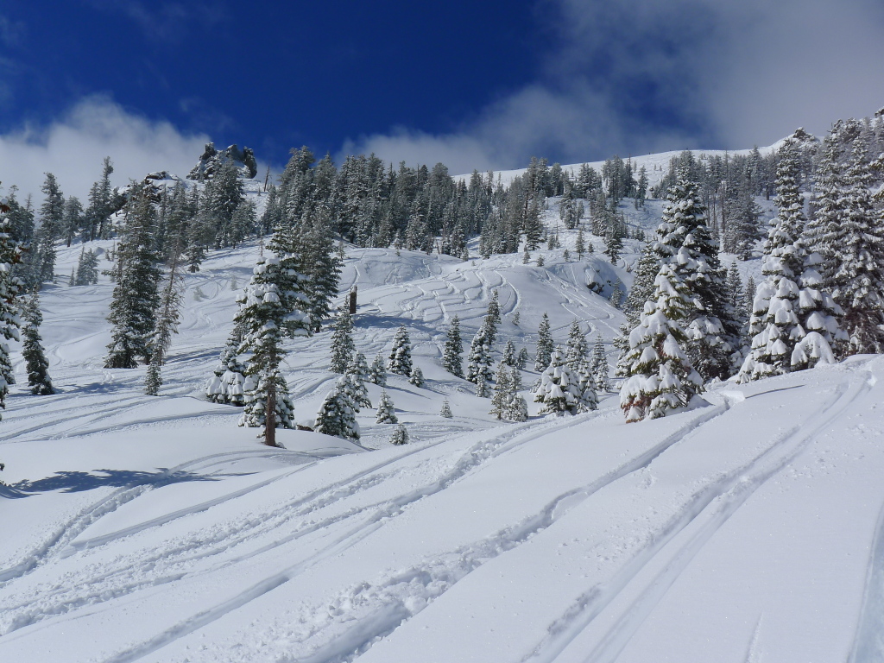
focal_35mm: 40
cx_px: 442
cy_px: 332
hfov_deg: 46.8
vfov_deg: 36.0
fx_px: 1021
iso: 80
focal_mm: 8.5
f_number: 8
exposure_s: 1/1000
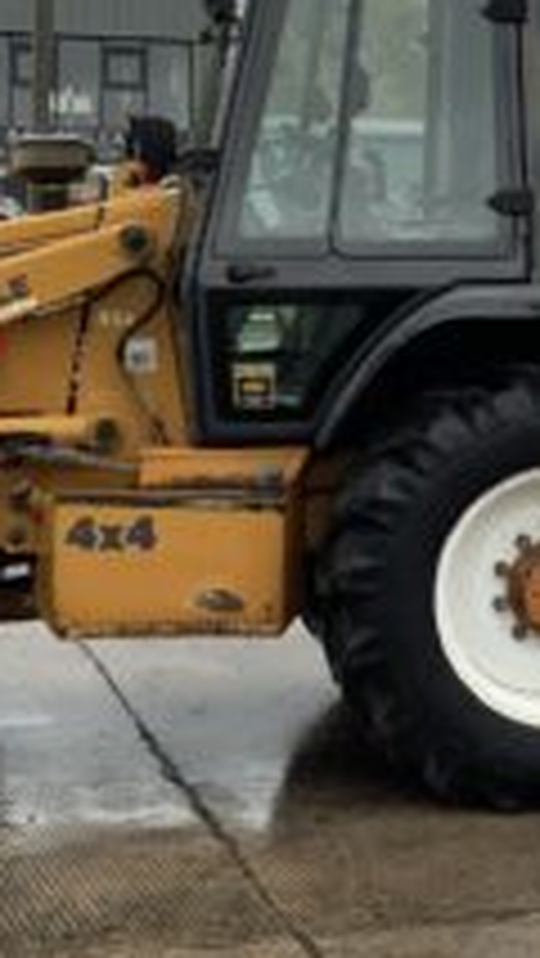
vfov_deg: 22.3
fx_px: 2415
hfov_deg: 12.7
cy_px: 247
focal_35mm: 95
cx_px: 387
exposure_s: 1/222
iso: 16
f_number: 1.8
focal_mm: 3
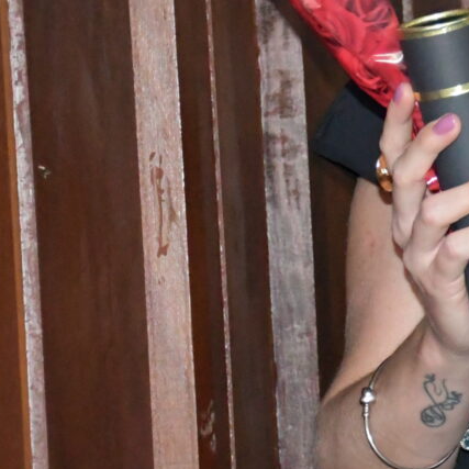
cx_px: 879
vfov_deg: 6.8
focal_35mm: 256
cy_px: 193
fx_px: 3924
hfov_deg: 6.7
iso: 6400
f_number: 4.5
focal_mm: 45
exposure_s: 1/60
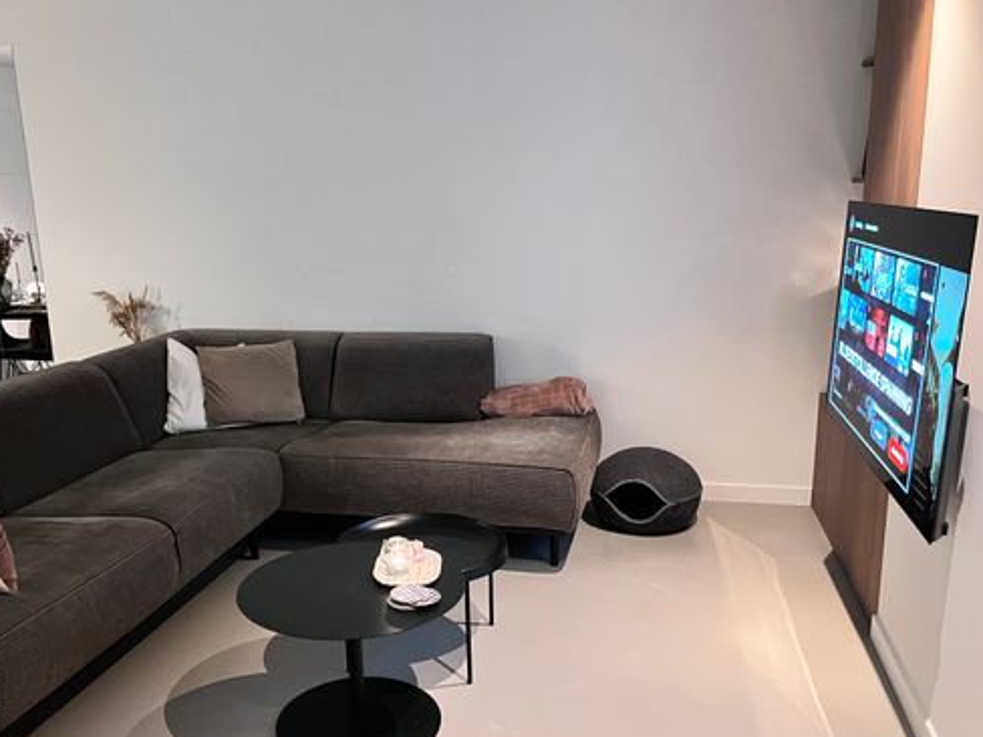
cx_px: 417
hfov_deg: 56.6
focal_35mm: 32
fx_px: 909
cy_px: 411
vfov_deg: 44.1
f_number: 1.6
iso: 1000
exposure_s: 1/20
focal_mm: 5.1
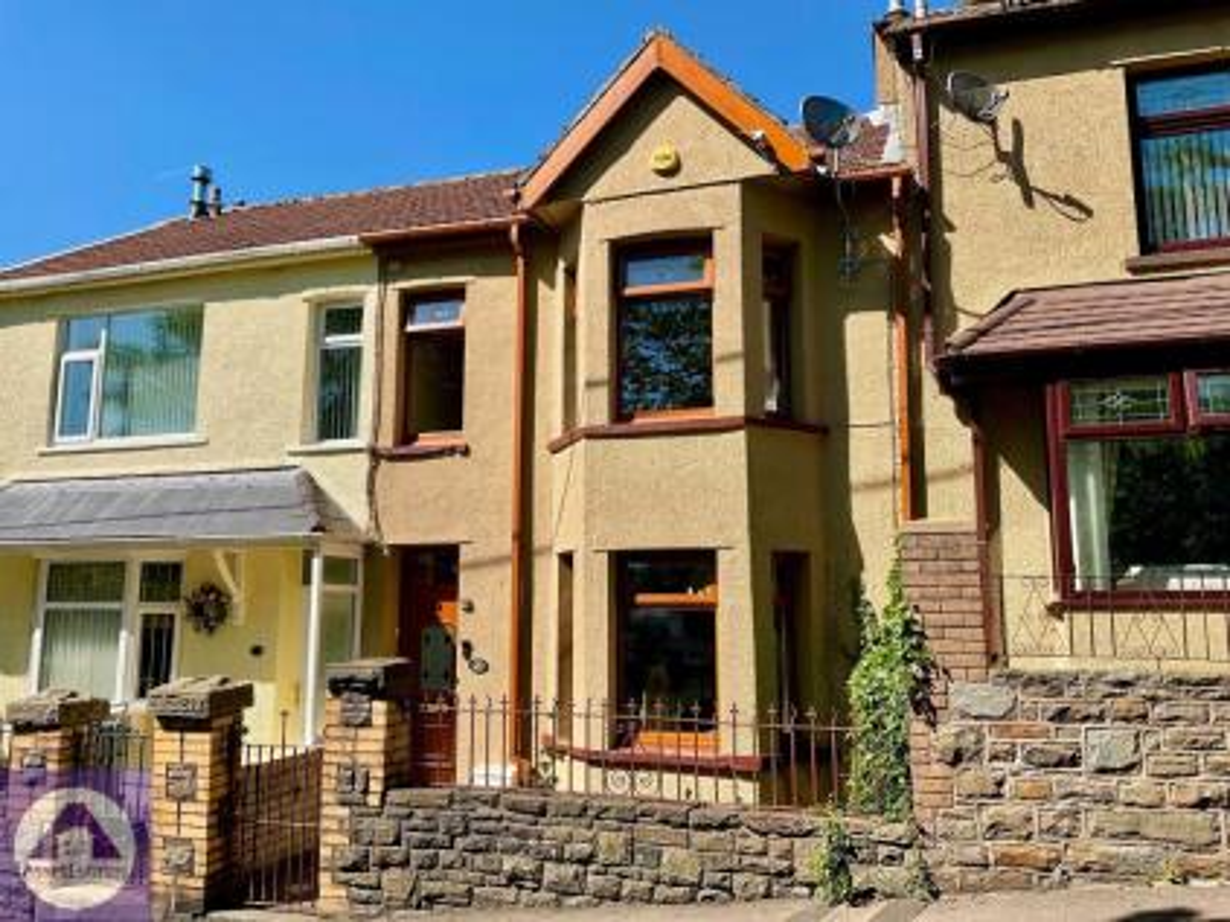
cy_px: 461
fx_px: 1030
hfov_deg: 61.7
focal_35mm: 29
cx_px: 615
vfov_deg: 48.2
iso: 16
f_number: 1.8
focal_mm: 3
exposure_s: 1/1730
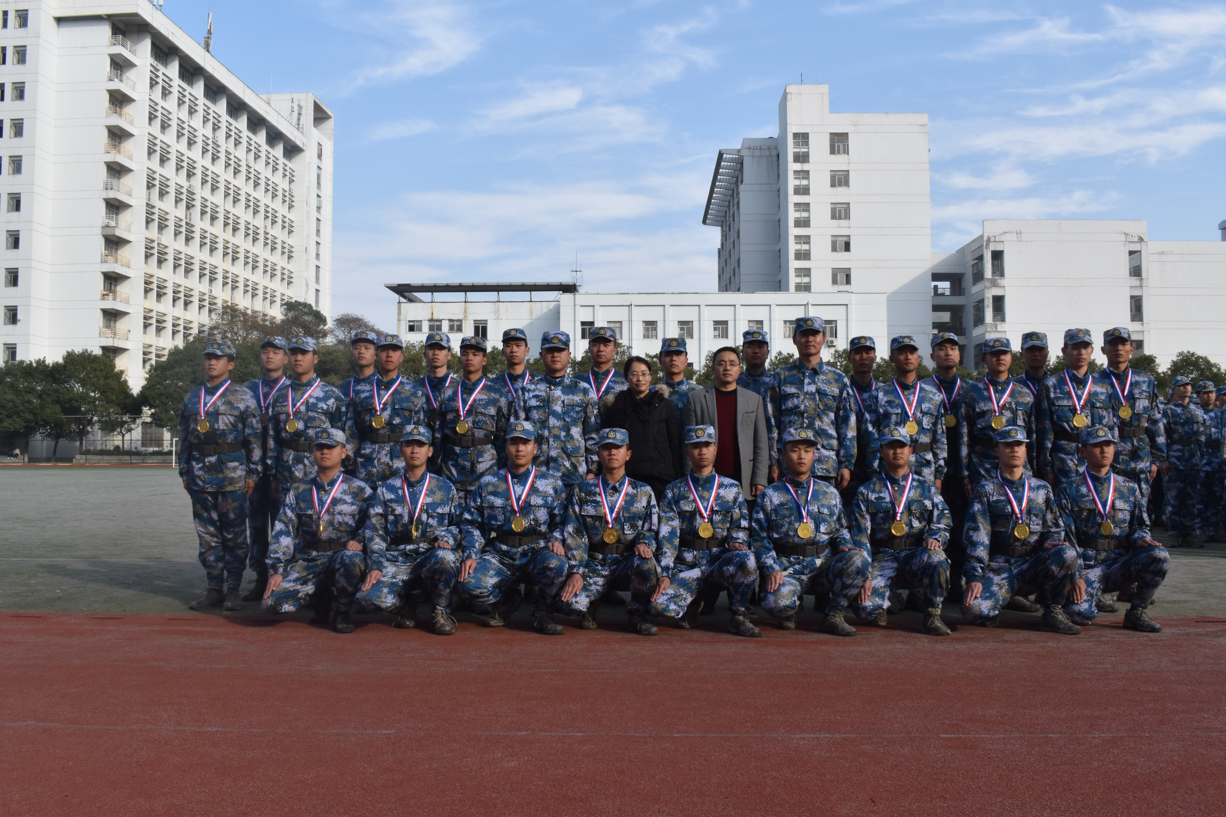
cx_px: 613
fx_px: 1124
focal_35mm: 33
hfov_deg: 57.2
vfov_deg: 40.0
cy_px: 408
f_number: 25
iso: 400
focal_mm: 22
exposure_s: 1/100
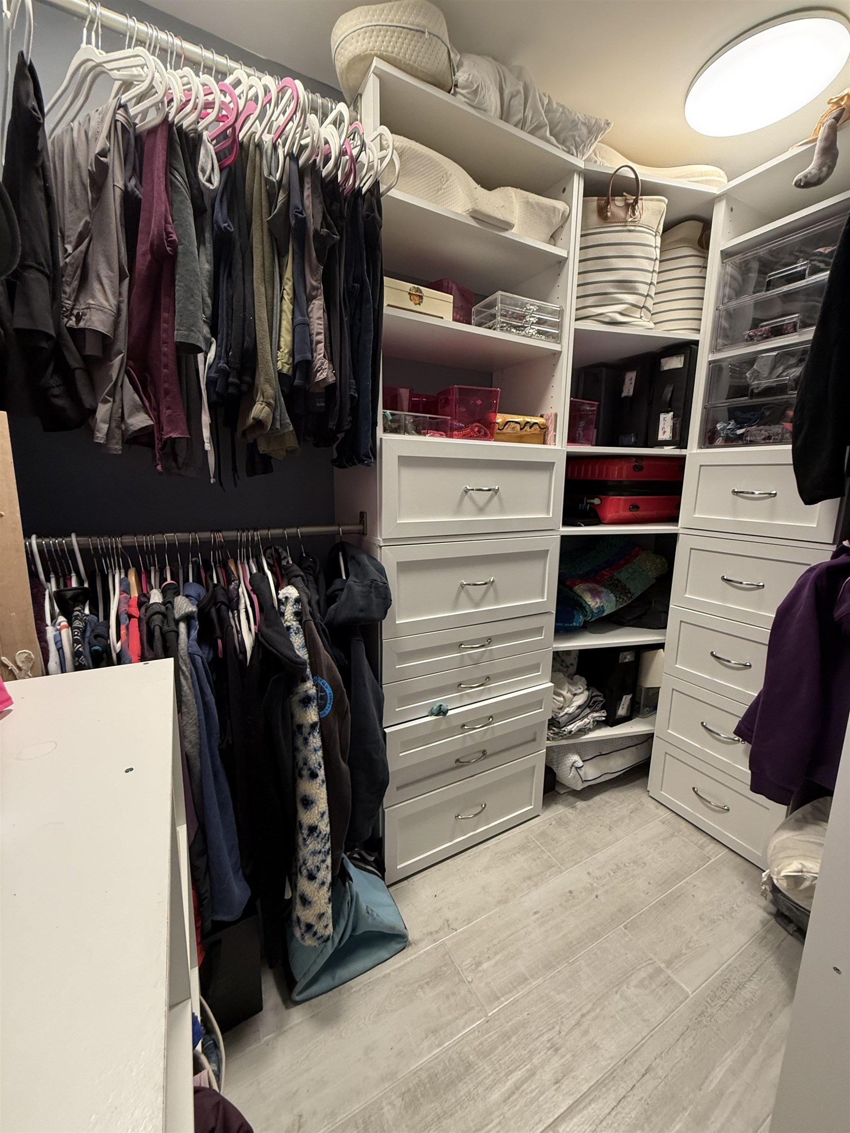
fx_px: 458
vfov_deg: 102.1
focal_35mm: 14
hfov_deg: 85.7
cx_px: 425
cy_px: 566
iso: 320
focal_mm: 2.22
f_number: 2.2
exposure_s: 1/60
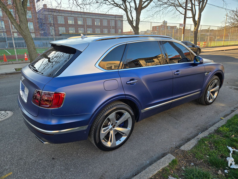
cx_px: 119
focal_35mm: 23
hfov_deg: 73.9
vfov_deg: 58.9
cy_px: 90
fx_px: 158
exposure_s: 1/1468
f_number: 1.8
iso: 80
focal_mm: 5.4
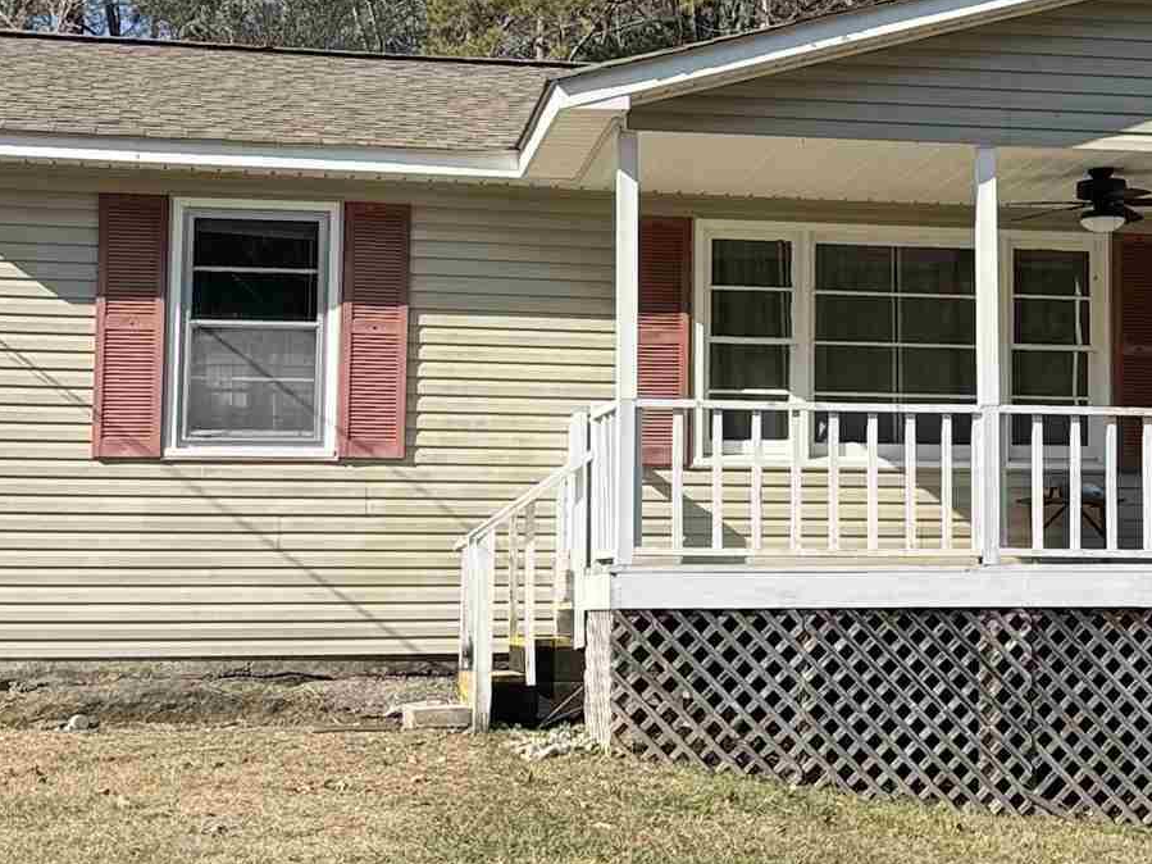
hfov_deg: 23.3
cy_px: 323
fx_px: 2729
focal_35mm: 82
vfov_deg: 18.0
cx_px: 1001
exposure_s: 1/2110
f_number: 1.78
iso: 80
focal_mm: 6.76
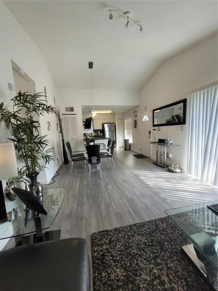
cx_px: 109
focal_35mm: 13
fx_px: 109
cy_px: 146
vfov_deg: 106.2
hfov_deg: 89.9
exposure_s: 1/59
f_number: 2.2
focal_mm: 1.74
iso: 100
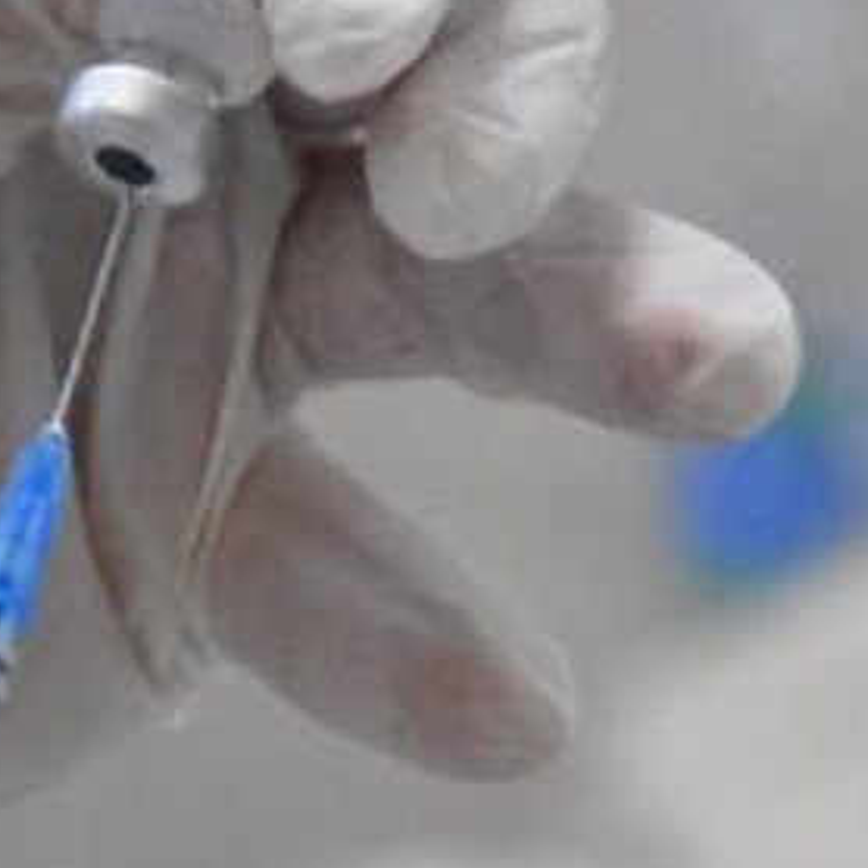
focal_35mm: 623
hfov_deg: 2.8
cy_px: 545
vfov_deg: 2.8
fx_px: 17674
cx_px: 190
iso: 16000
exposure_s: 1/1000
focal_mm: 140
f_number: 5.6
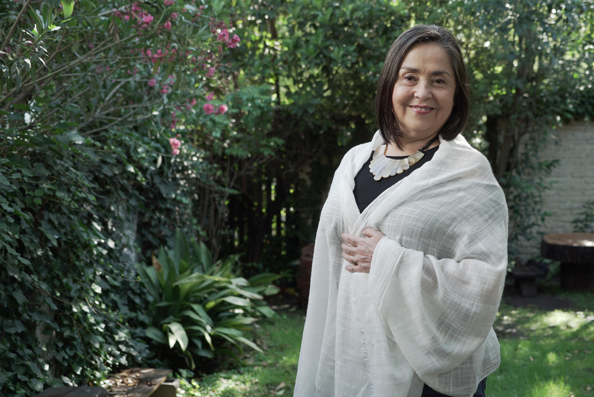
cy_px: 198
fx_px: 792
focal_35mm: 48
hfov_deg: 41.1
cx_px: 297
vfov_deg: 28.1
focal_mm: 48
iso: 200
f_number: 4.5
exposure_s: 1/50
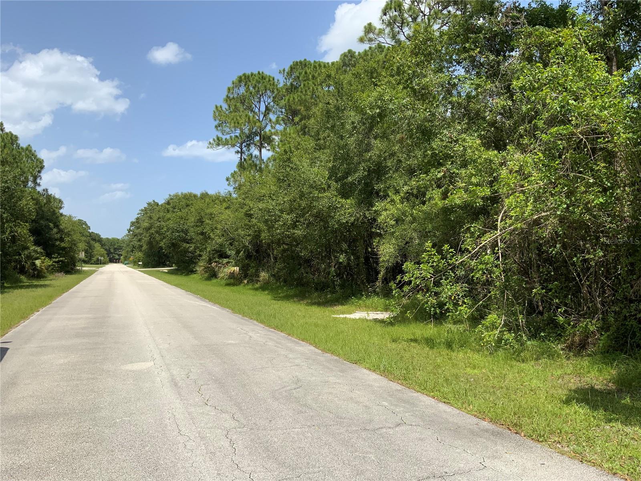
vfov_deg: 48.2
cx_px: 320
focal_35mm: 29
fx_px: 537
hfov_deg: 61.7
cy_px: 240
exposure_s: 1/1848
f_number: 1.8
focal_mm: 3
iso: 16
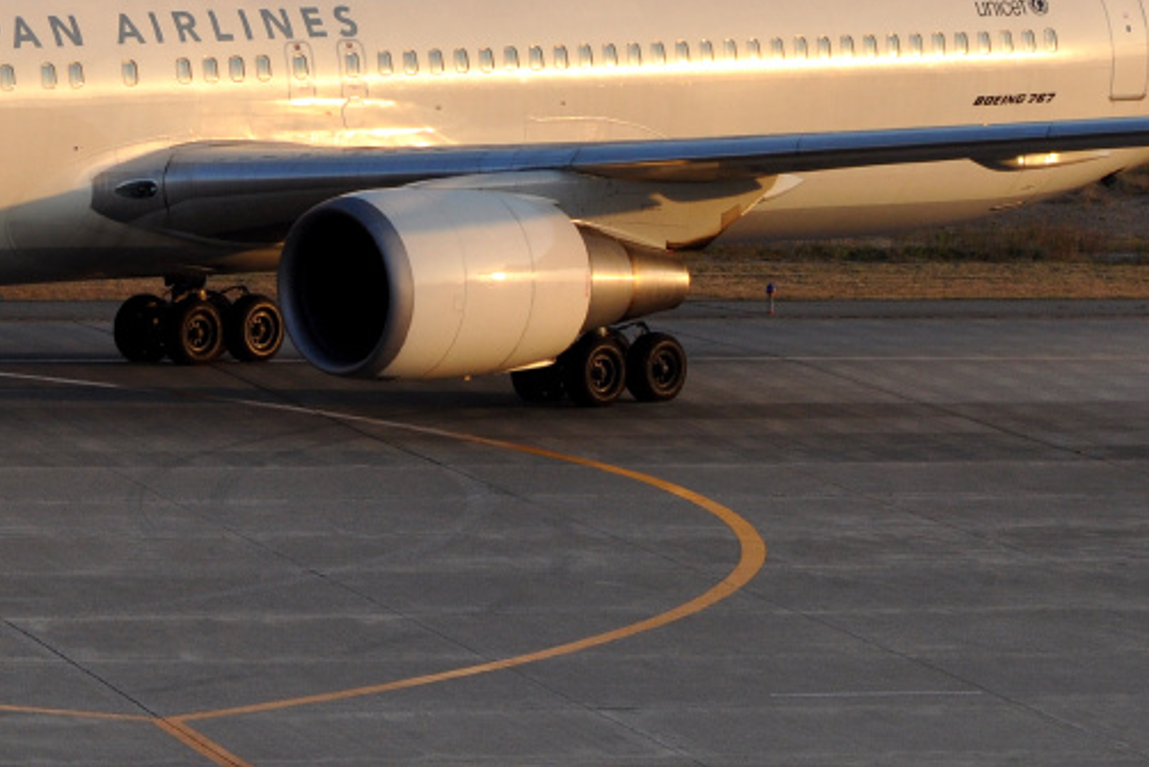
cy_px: 34
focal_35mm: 251
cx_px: 293
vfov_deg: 5.5
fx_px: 8013
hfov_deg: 8.2
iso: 320
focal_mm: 70
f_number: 6.3
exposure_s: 1/640
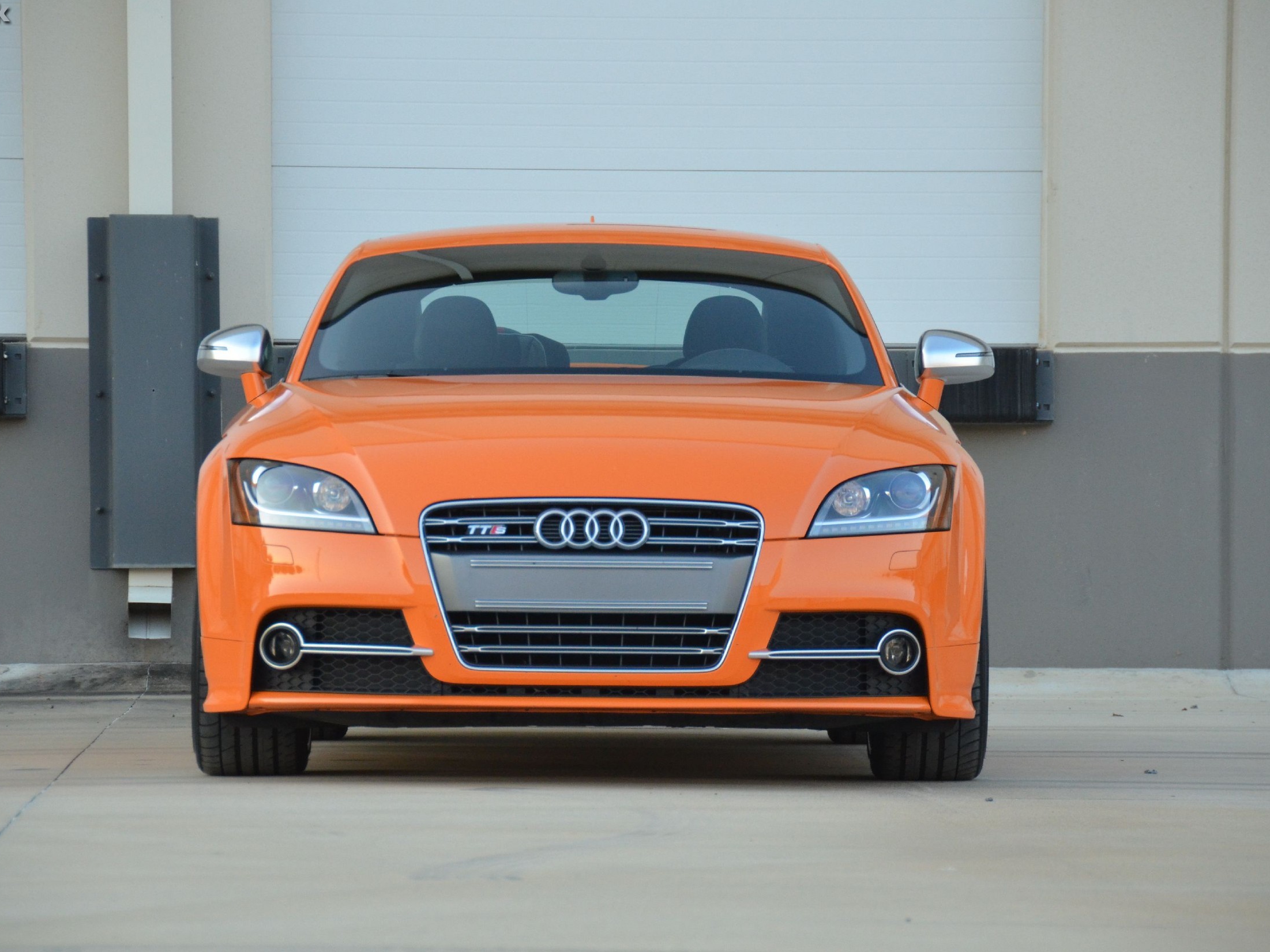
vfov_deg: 8.1
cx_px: 602
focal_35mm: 183
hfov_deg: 10.8
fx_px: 6715
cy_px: 476
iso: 1600
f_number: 5.3
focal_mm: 112
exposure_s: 1/400
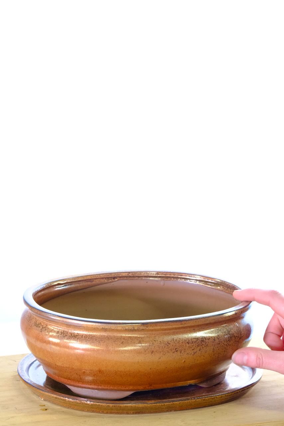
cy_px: 213
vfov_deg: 17.5
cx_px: 142
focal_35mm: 117
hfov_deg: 11.7
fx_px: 1384
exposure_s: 1/8
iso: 2500
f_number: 13
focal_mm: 77.9
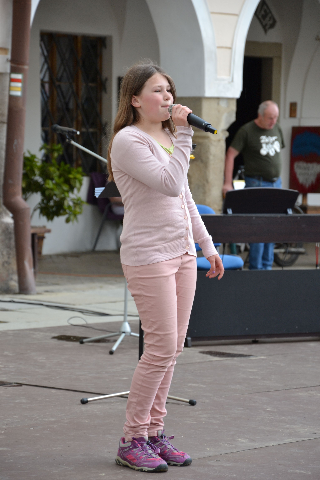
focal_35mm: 147
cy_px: 240
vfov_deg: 14.0
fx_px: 1960
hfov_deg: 9.3
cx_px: 160
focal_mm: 98
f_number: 5.6
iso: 180
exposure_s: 1/125
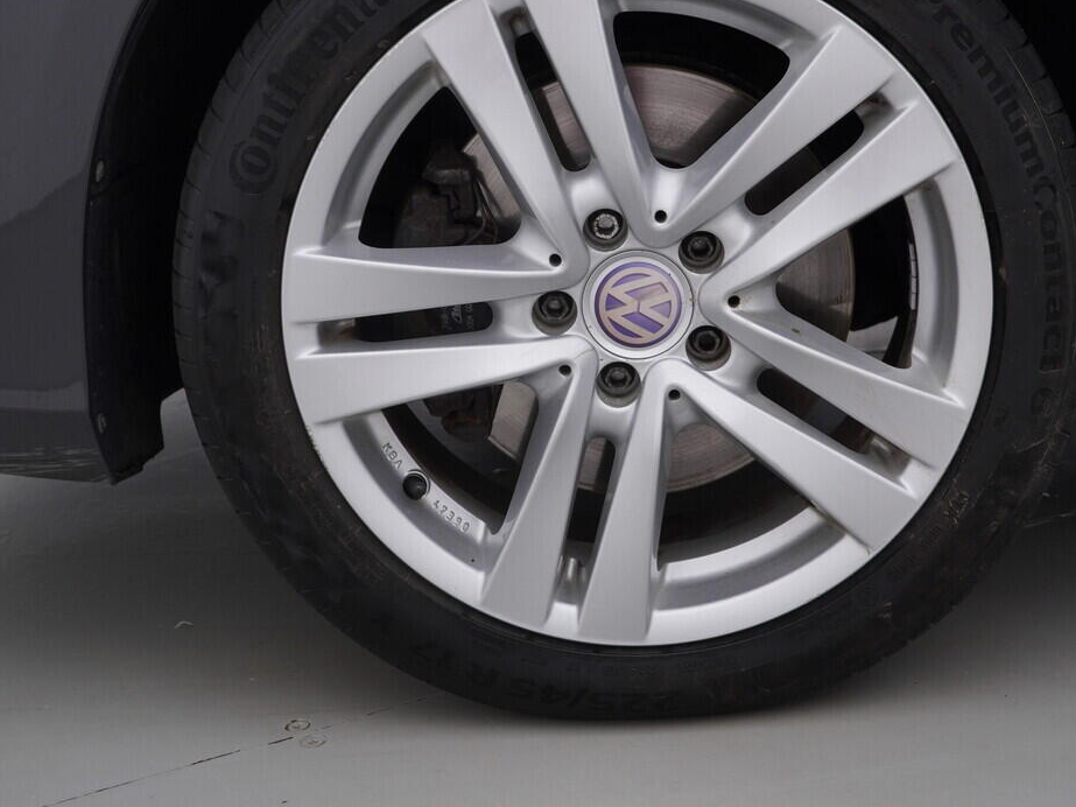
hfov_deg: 35.5
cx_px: 623
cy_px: 257
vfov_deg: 26.8
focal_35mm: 54
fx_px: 1678
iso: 125
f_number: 4.5
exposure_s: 1/80
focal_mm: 24
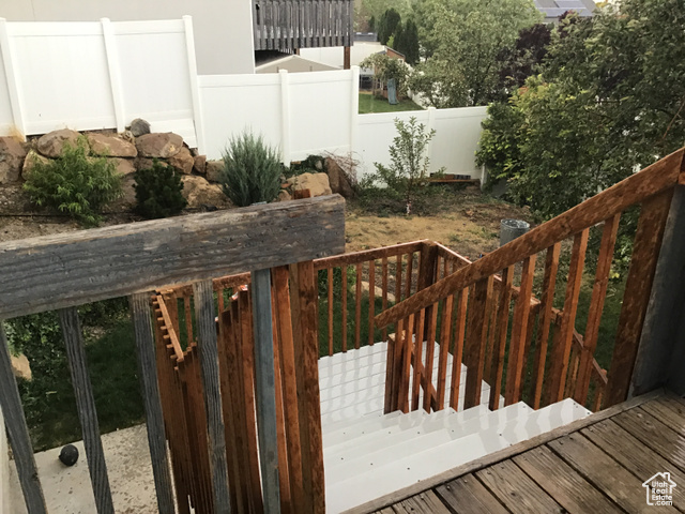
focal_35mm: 31
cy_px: 257
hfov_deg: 58.4
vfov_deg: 45.4
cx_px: 342
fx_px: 613
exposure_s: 1/30
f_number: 2.4
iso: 80
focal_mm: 3.3
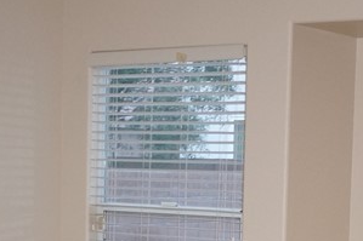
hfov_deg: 18.7
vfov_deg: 12.2
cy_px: 315
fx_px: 1098
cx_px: 257
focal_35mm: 109
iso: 800
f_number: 2.8
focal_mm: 20
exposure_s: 1/60
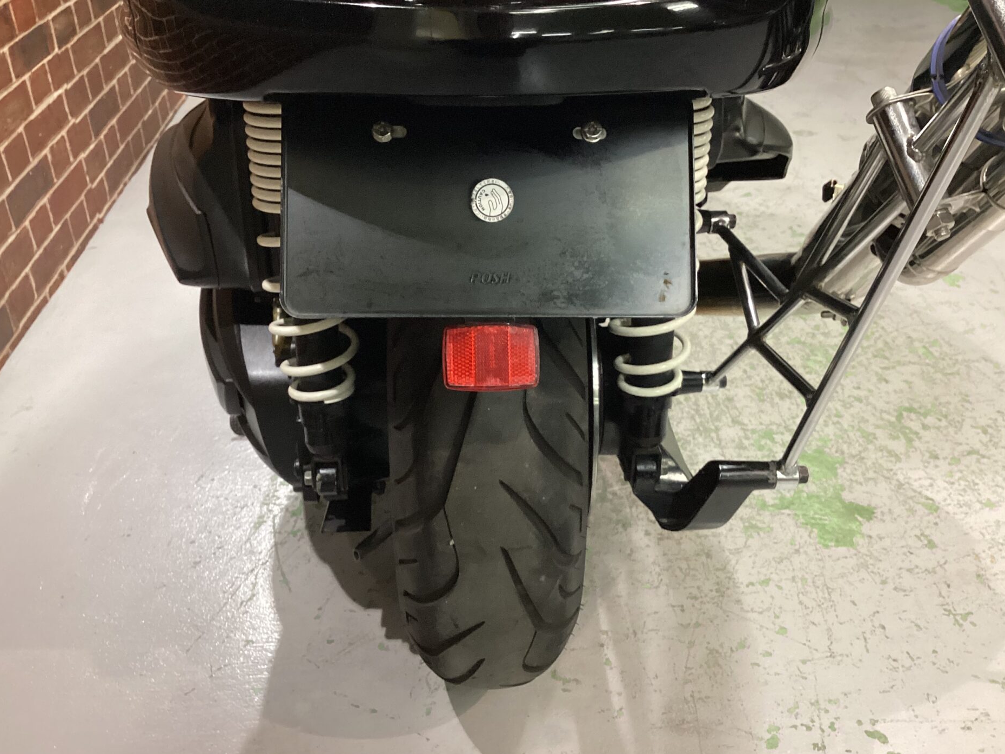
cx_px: 508
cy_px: 372
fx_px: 929
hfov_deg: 56.8
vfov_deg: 44.2
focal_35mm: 32
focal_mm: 3.3
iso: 160
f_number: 2.4
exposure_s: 1/60
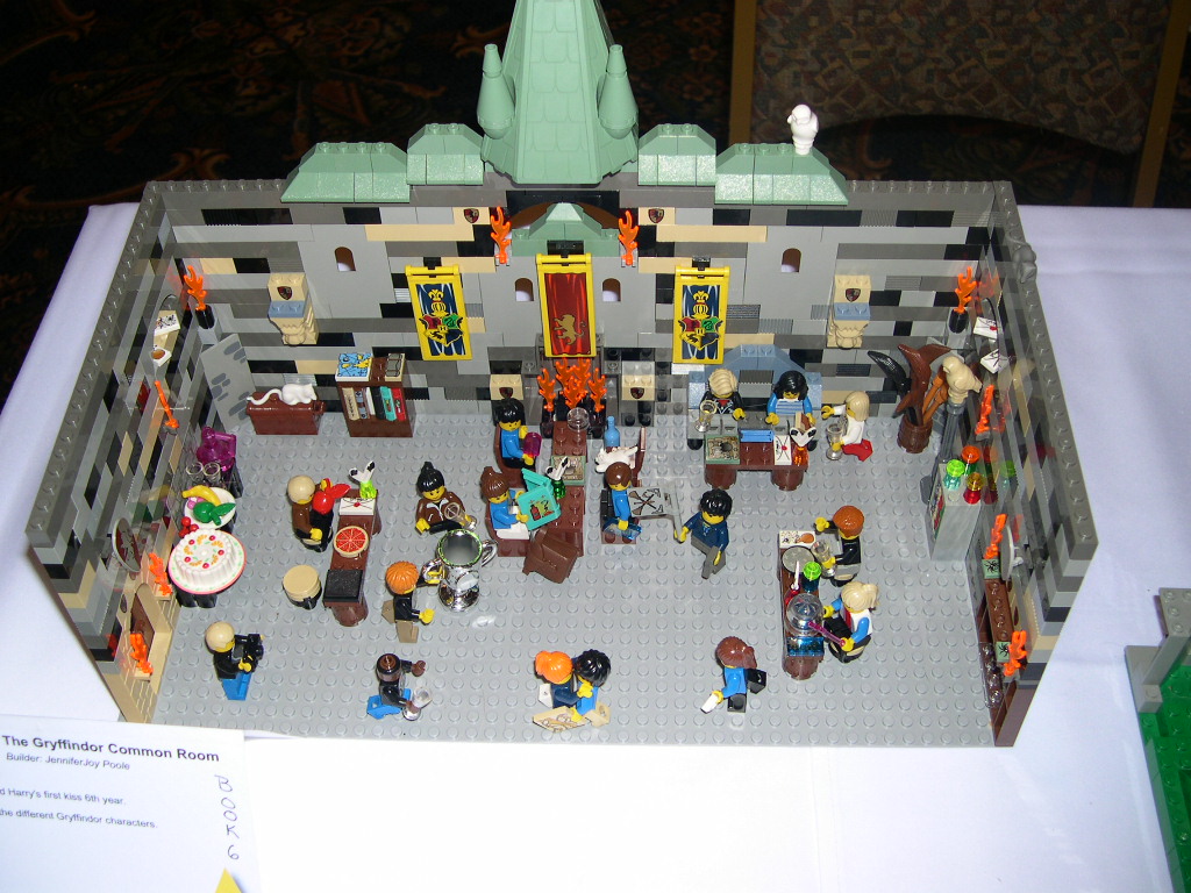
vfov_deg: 37.7
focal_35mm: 38
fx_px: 1307
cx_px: 596
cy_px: 446
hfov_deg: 49.0
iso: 100
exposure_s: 1/60
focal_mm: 8
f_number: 2.8
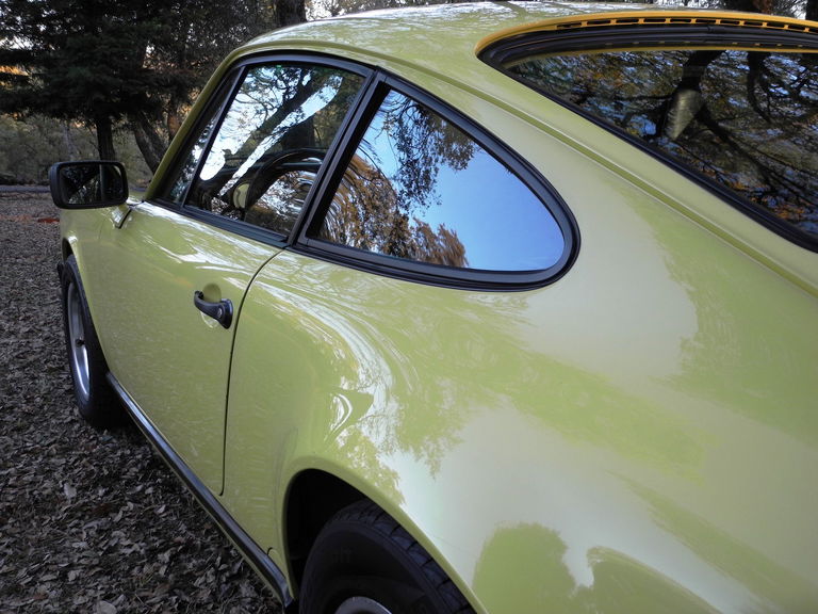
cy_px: 307
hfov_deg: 49.0
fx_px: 898
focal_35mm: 38
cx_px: 409
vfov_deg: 37.7
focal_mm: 8.1
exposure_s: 1/92.6
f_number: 3.2
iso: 100
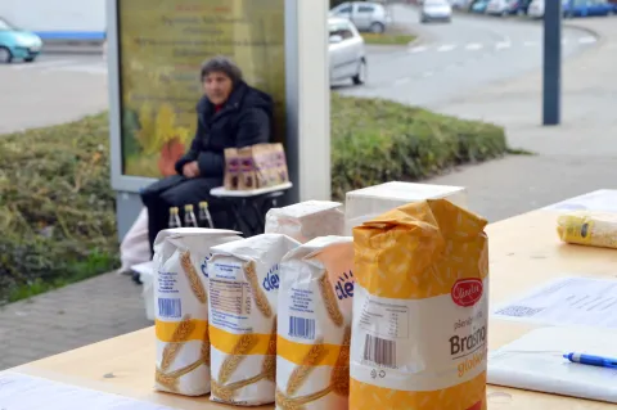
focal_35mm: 72
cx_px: 308
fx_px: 1233
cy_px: 205
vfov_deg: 18.9
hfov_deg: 28.1
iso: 180
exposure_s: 1/125
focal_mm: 48
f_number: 8
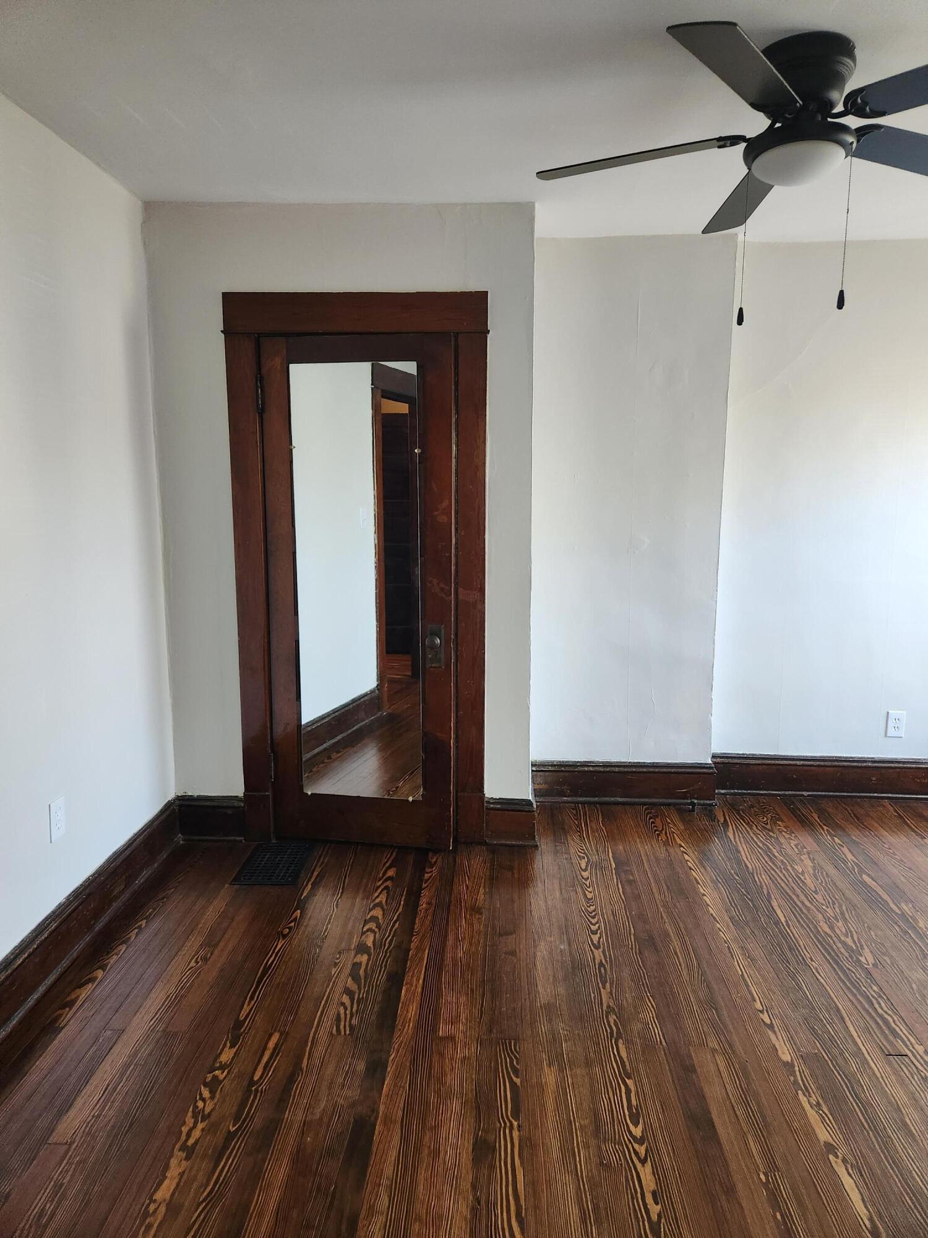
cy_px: 619
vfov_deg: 73.9
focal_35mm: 23
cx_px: 464
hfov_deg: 58.9
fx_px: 822
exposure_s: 1/120
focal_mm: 5.4
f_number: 1.8
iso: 640
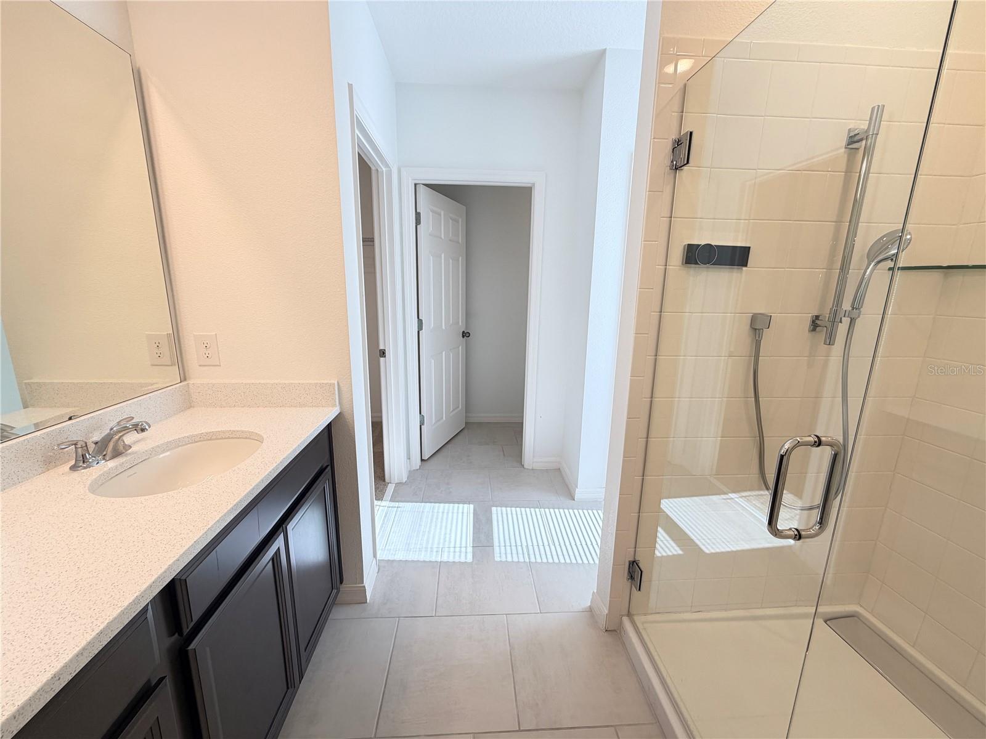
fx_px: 399
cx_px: 493
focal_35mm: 14
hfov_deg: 102.1
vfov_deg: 85.7
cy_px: 370
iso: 100
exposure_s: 1/120
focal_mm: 2.22
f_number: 2.2
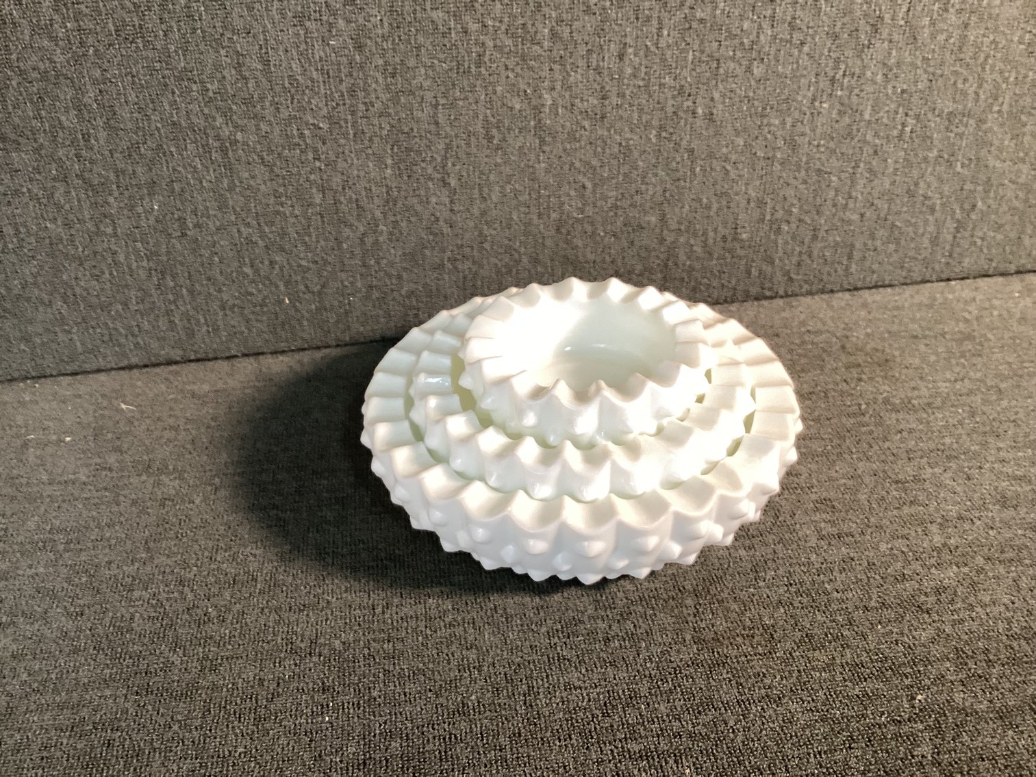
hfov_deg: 58.3
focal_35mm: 31
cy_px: 388
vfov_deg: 45.4
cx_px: 518
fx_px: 928
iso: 200
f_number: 2.4
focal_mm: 3.3
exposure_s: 1/60
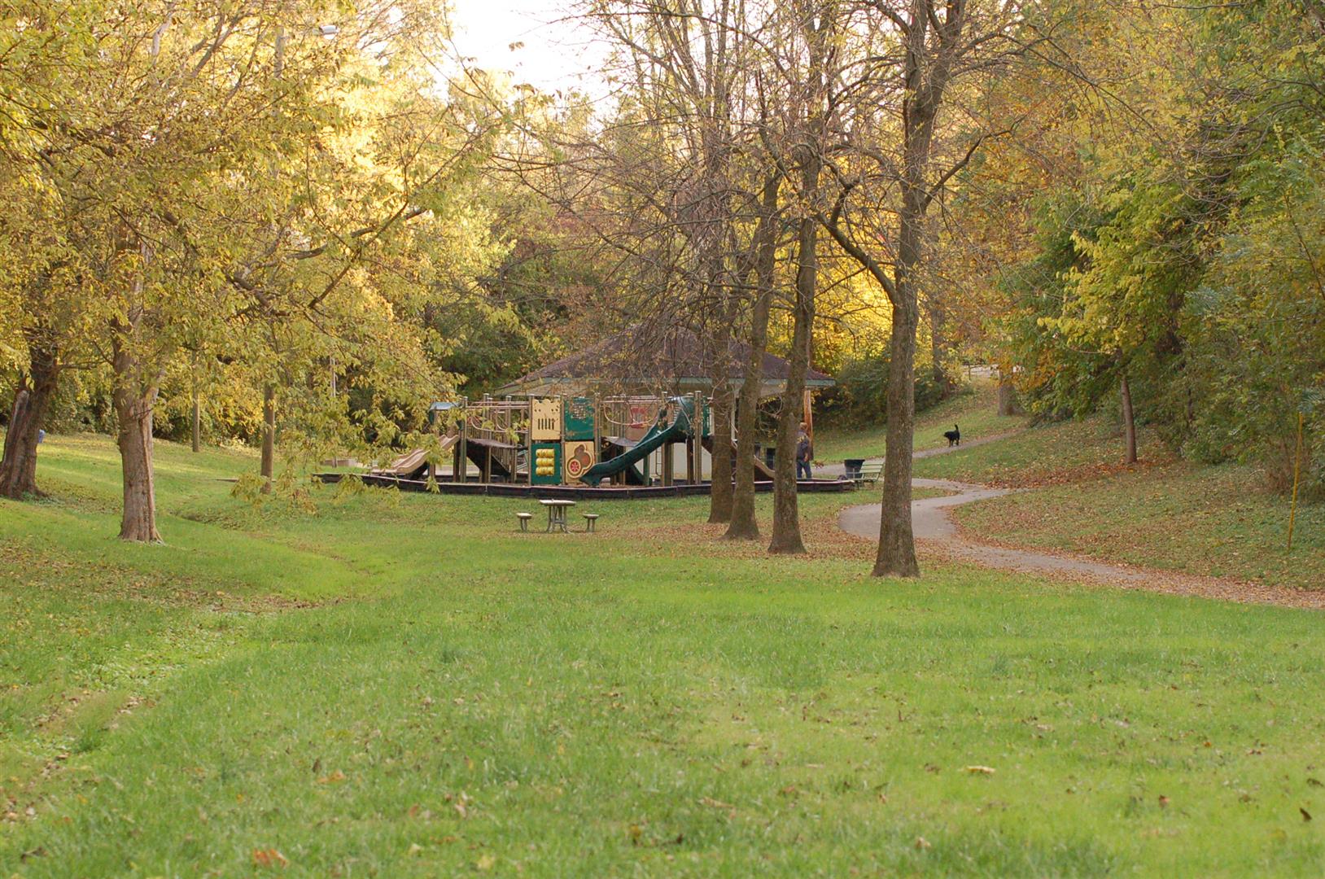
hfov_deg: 19.5
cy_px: 440
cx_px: 662
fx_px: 3858
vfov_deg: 13.0
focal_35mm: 105
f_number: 4
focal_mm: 70
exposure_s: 1/640
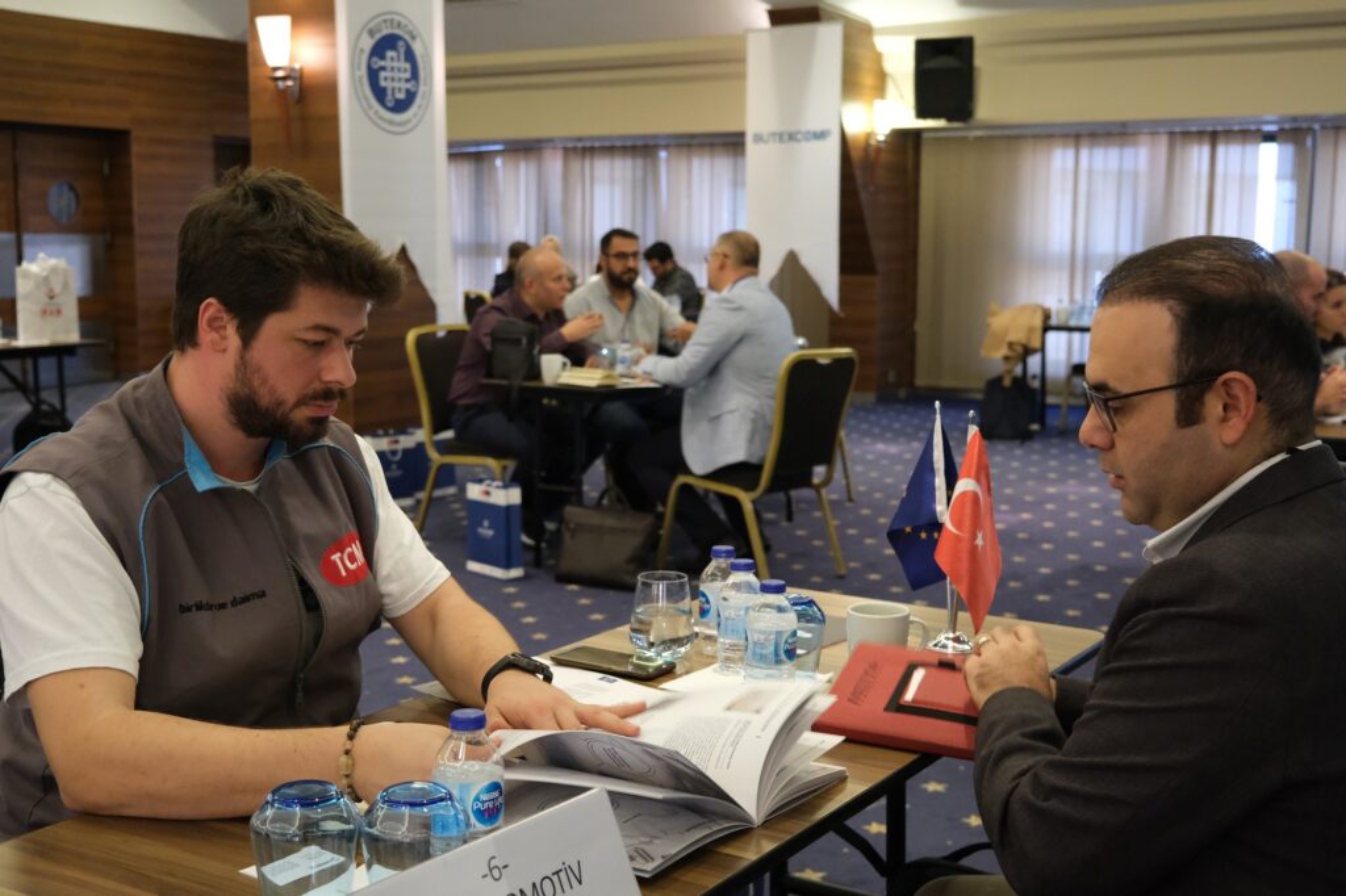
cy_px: 448
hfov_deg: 47.4
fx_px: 1532
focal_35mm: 41
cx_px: 673
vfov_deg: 32.6
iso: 3200
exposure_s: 1/50
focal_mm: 27.5
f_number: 4
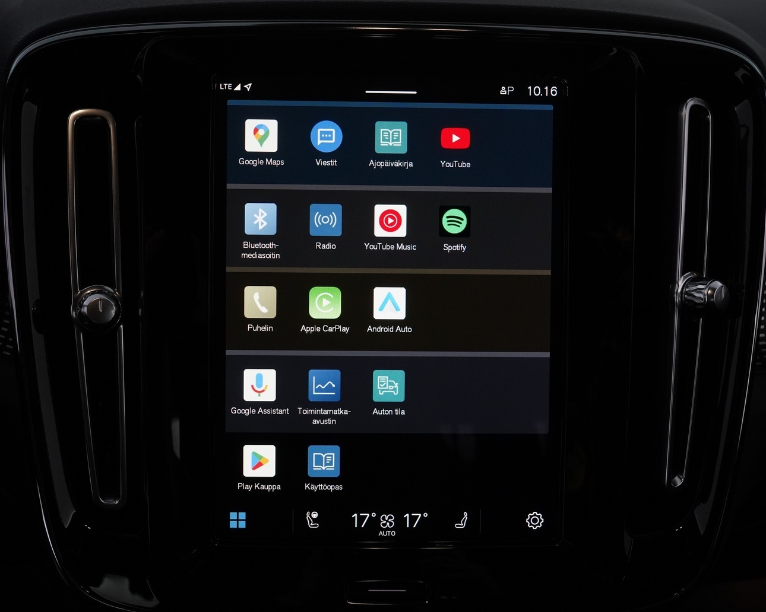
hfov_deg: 54.2
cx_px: 393
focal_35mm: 33
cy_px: 302
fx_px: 748
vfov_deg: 44.5
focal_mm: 28
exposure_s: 1/60
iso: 4000
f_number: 9
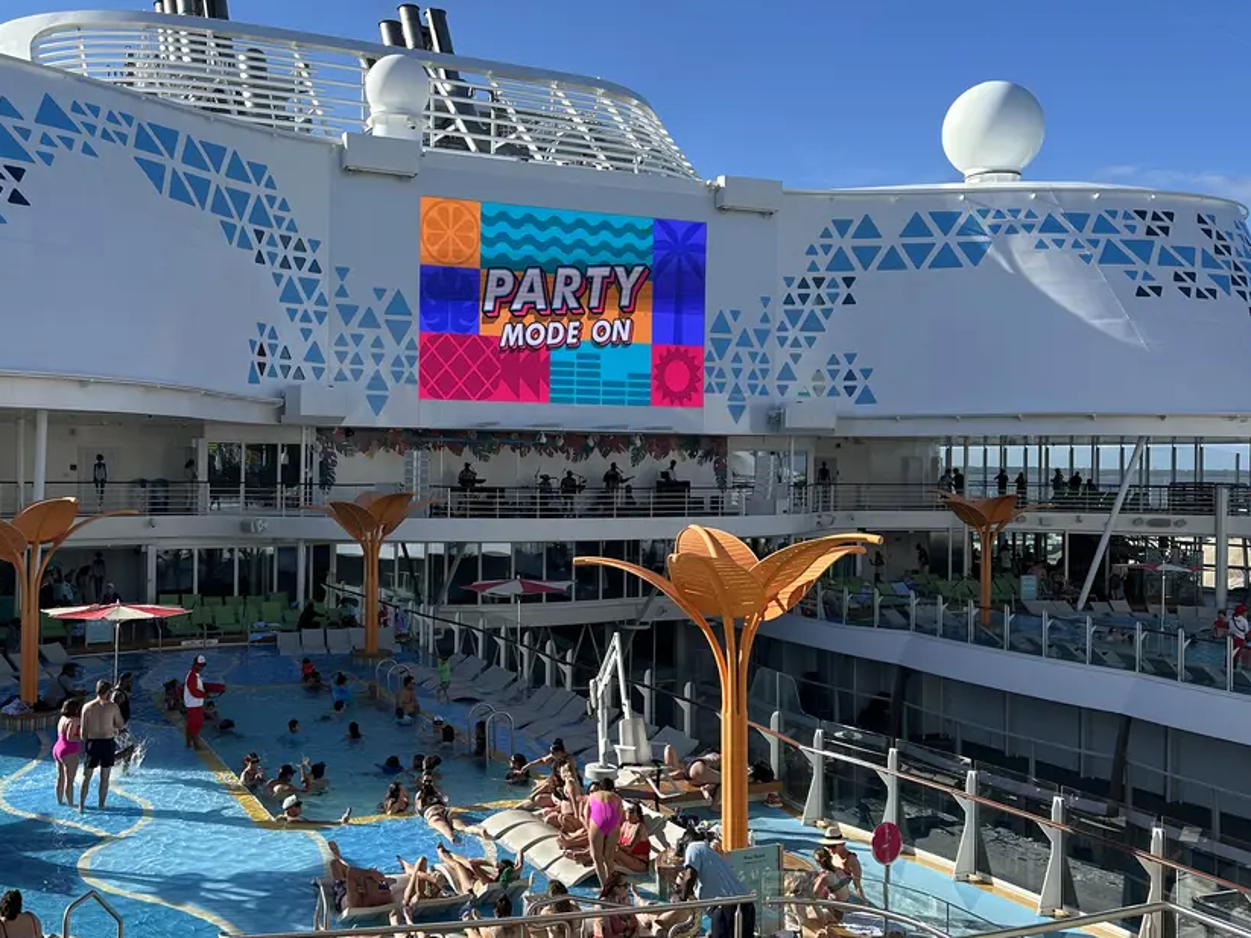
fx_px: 1265
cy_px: 455
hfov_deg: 52.2
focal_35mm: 35
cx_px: 482
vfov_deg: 40.7
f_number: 1.78
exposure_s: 1/4016
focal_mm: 6.86
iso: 80
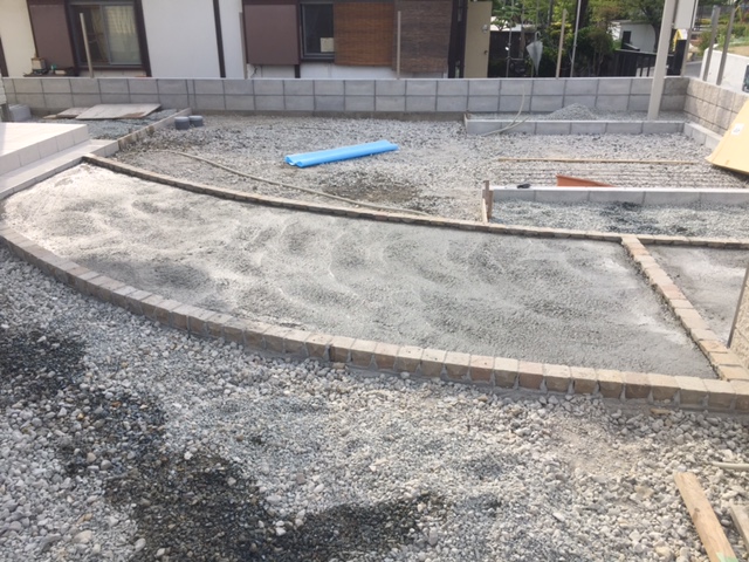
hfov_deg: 61.7
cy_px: 281
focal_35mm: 29
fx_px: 627
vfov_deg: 48.2
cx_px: 374
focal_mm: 4.15
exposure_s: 1/824
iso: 32
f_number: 2.2
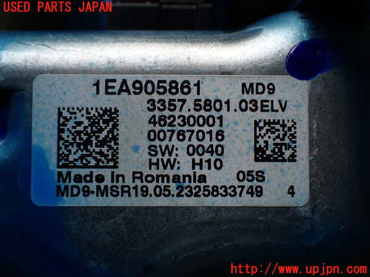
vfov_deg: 35.1
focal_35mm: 41
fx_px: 438
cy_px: 138
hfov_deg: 45.8
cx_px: 185
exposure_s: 1/160
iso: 100
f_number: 4
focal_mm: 7.31
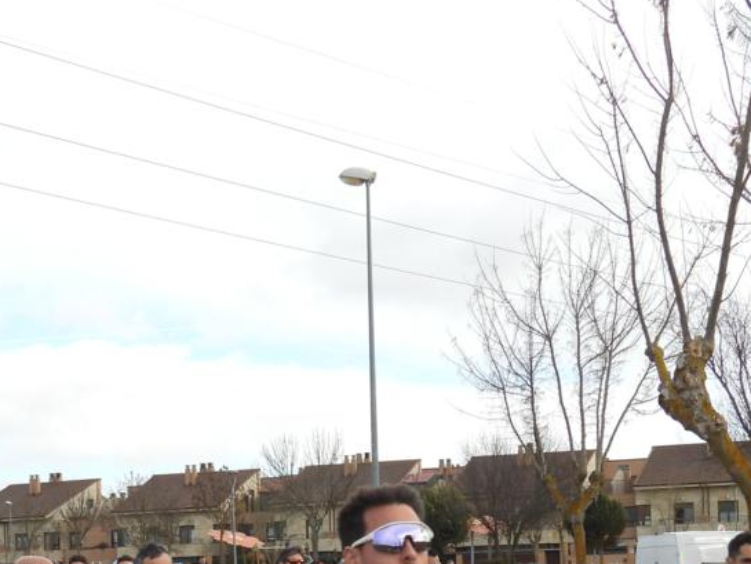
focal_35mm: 76
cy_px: 606
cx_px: 327
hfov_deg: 25.6
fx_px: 1649
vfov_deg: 18.7
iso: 100
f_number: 3.2
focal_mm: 5.9
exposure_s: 1/500
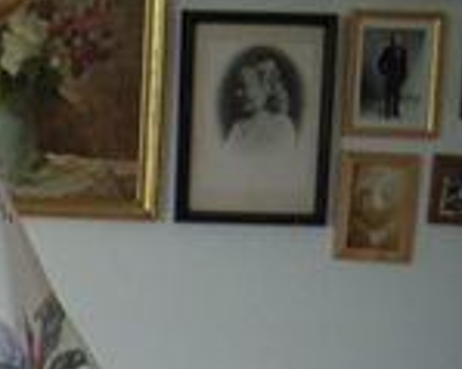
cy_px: 291
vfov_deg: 17.1
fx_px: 1216
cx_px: -130
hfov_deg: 19.9
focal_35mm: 89
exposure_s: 1/25
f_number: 2.8
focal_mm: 7.3
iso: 200
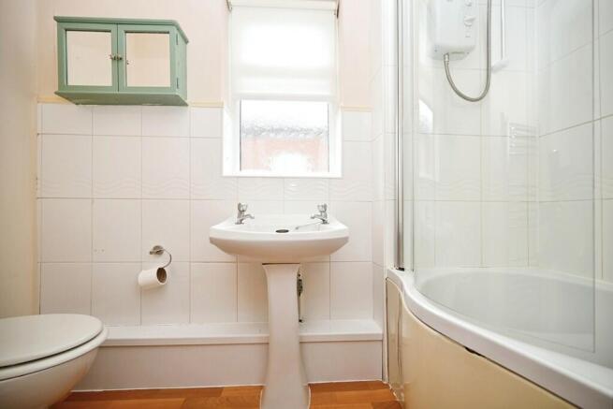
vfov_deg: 81.2
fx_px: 238
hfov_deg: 104.2
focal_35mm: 14
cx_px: 306
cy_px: 204
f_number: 4
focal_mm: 14
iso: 250
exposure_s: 1/60
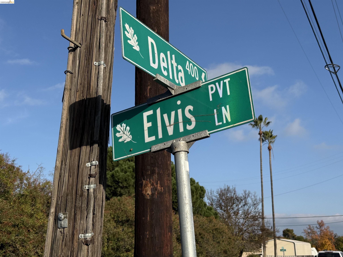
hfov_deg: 39.7
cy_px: 128
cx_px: 172
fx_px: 476
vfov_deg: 30.3
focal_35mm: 48
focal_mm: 6.76
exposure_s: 1/6024
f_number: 1.78
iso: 64
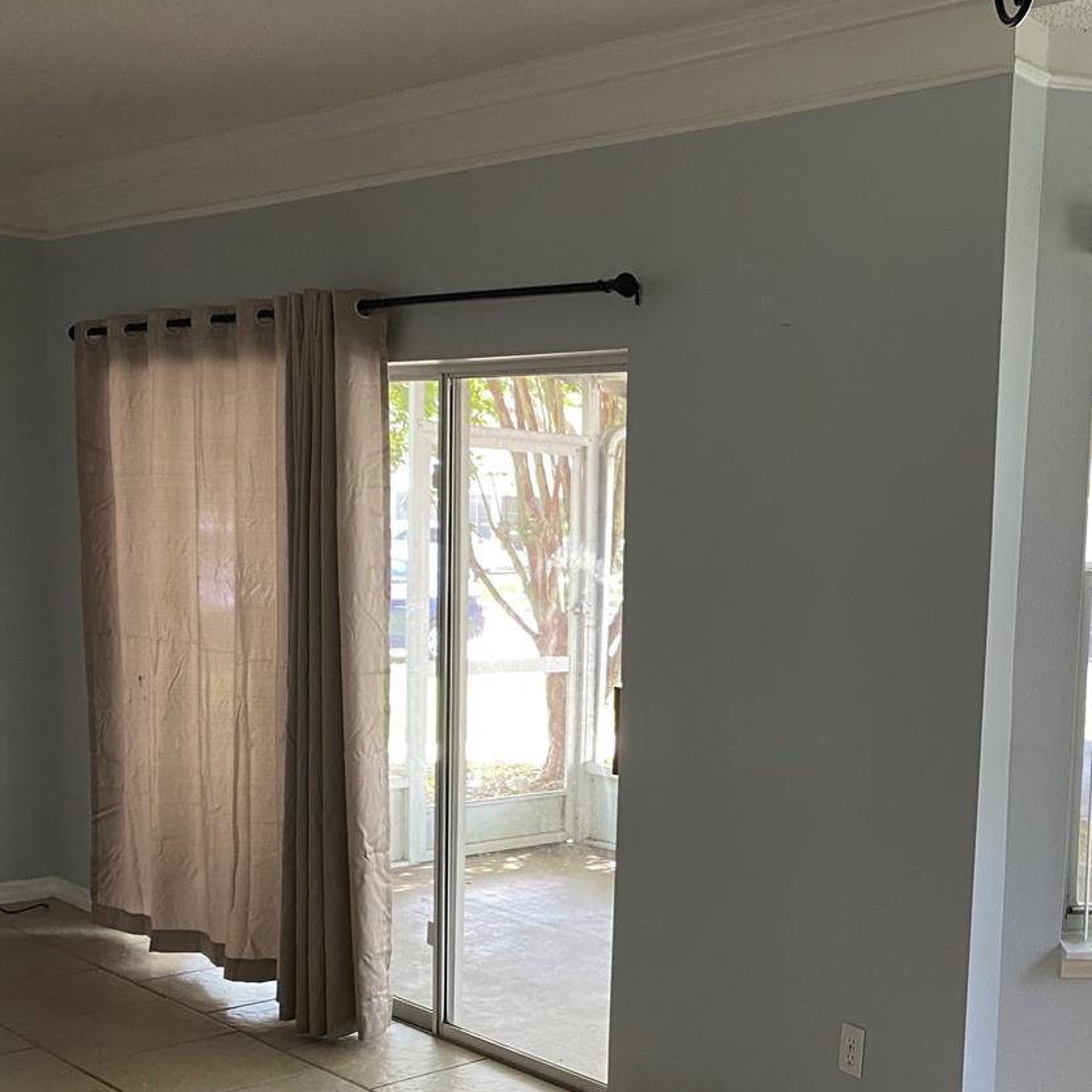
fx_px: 1570
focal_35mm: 44
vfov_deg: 38.0
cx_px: 964
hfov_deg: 36.2
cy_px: 704
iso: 250
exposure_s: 1/60
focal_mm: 4.25
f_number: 1.8
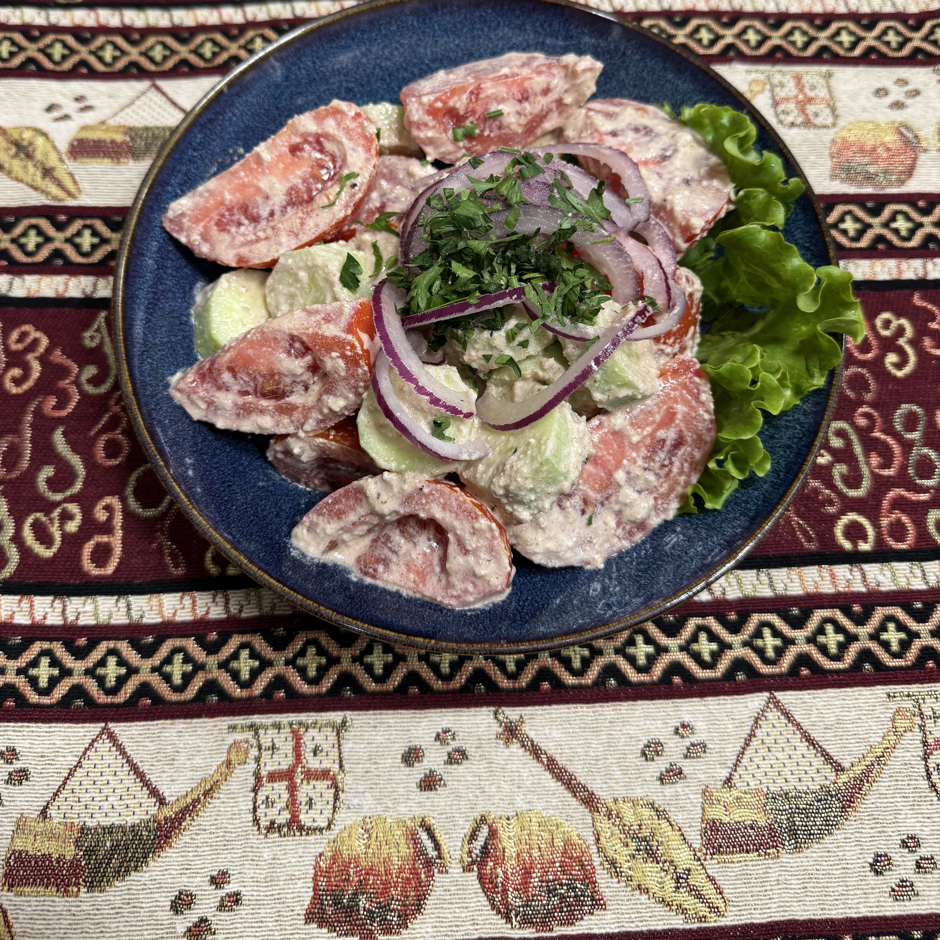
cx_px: 460
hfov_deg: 55.6
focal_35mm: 29
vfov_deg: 54.6
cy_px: 321
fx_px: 891
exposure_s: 1/50
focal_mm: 6.76
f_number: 1.78
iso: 160
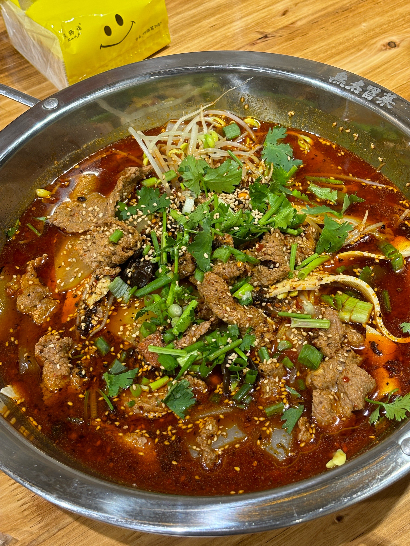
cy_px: 273
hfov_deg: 28.0
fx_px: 821
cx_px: 205
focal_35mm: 52
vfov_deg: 36.8
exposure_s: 1/81
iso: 50
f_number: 1.6
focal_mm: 5.96
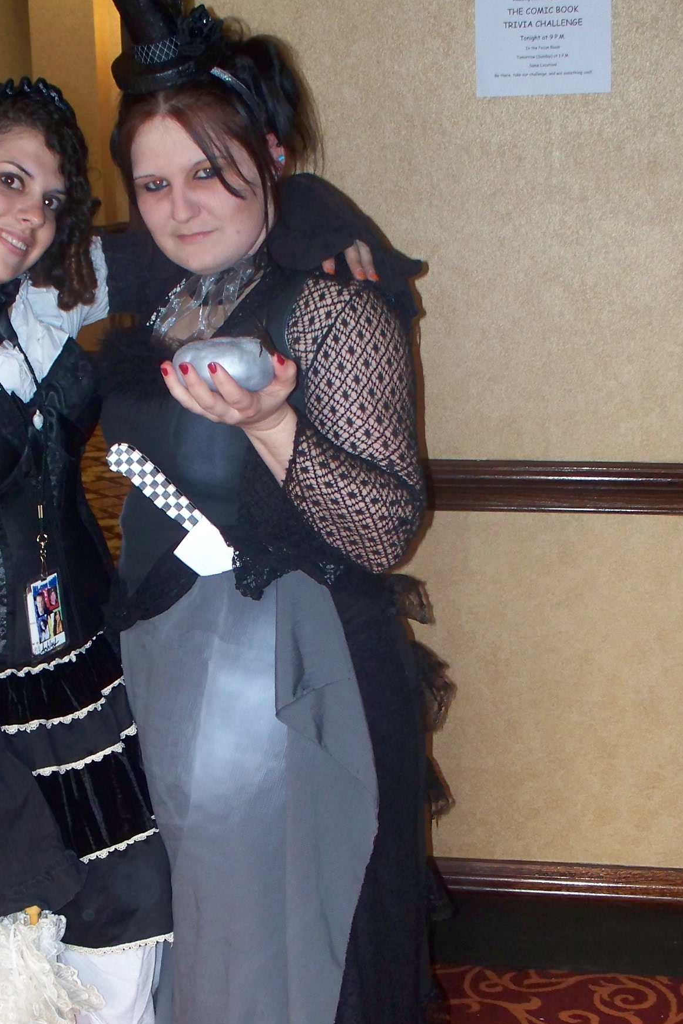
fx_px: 1735
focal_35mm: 61
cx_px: 174
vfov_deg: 32.5
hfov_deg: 22.1
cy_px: 701
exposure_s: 1/30
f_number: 2.8
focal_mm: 7.54
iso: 200
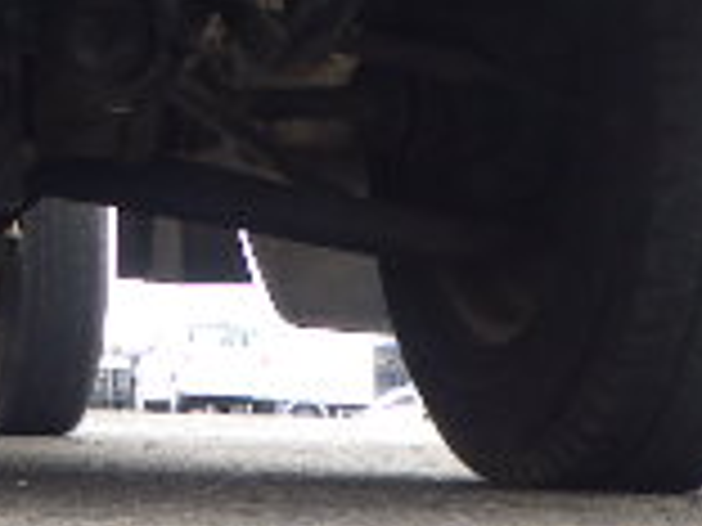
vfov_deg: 12.7
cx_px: -392
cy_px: -54
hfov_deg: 15.6
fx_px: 2332
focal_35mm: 115
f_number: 3.5
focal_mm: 5
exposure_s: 1/160
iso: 125
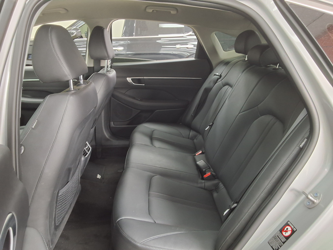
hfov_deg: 63.4
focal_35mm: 28
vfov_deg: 49.7
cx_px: 166
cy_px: 125
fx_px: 269
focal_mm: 2.91
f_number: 1.9
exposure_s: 1/40
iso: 160
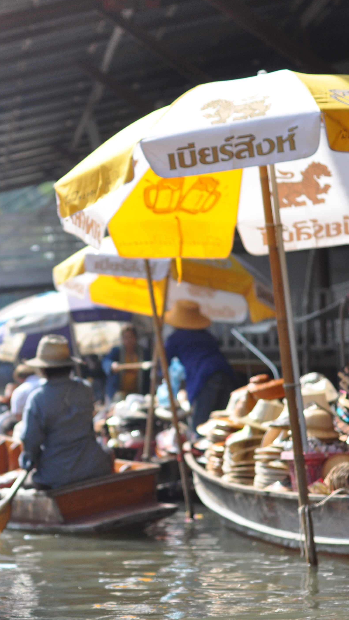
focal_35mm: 119
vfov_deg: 18.0
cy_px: 310
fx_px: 1958
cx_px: 40
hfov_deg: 10.1
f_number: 2.8
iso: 500
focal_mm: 50
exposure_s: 1/4000
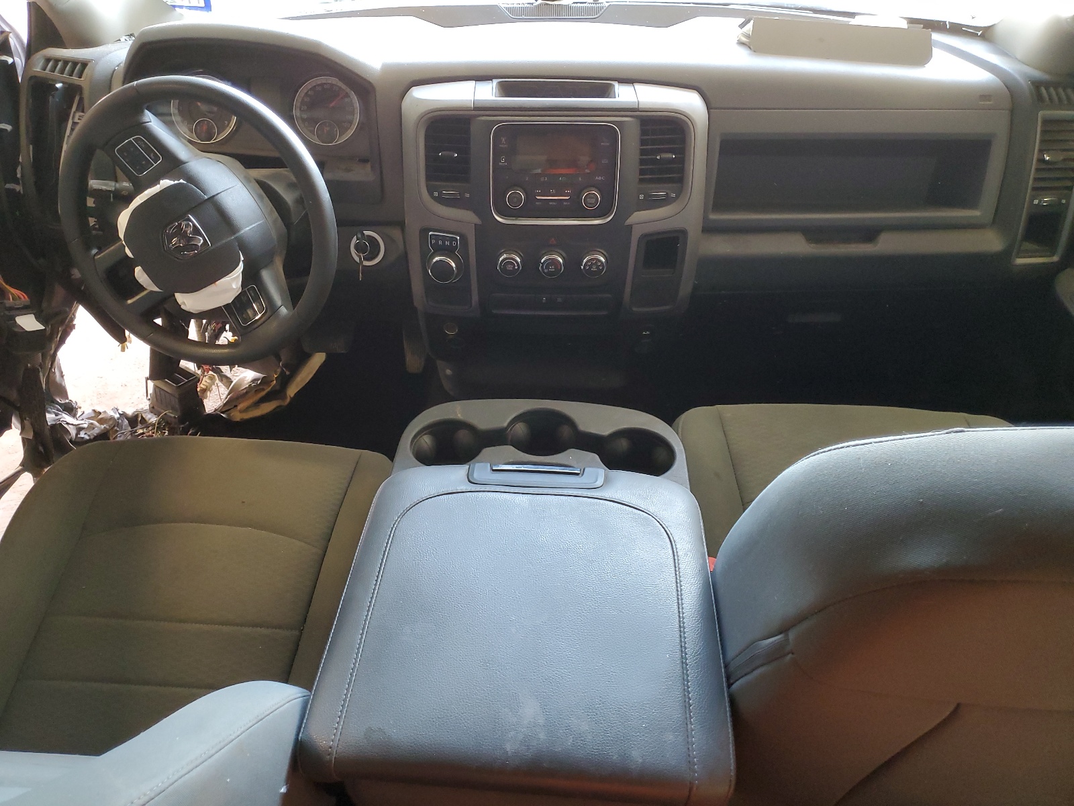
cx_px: 537
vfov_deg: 53.1
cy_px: 403
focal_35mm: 26
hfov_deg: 67.3
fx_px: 807
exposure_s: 1/60.2
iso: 191
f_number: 1.5
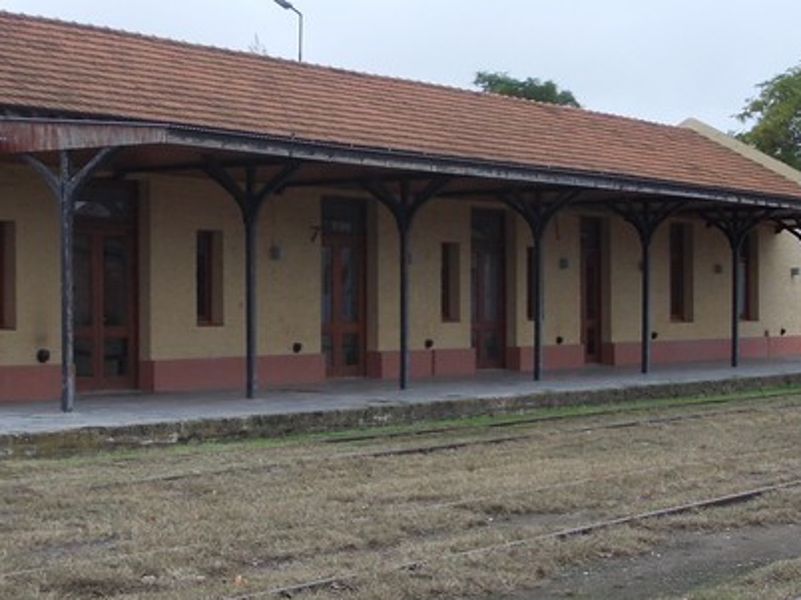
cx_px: 347
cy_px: 329
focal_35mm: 82
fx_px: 1896
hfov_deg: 23.8
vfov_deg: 18.0
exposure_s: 1/160
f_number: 3.3
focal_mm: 6.1
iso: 80
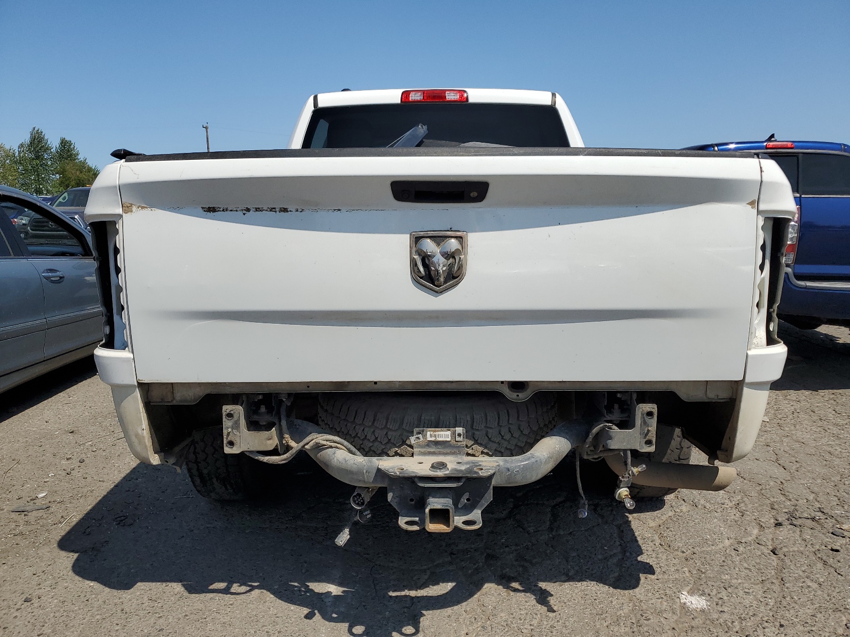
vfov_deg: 53.1
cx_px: 425
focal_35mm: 26
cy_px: 318
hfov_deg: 67.3
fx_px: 638
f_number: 1.5
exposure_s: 1/10000
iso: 50
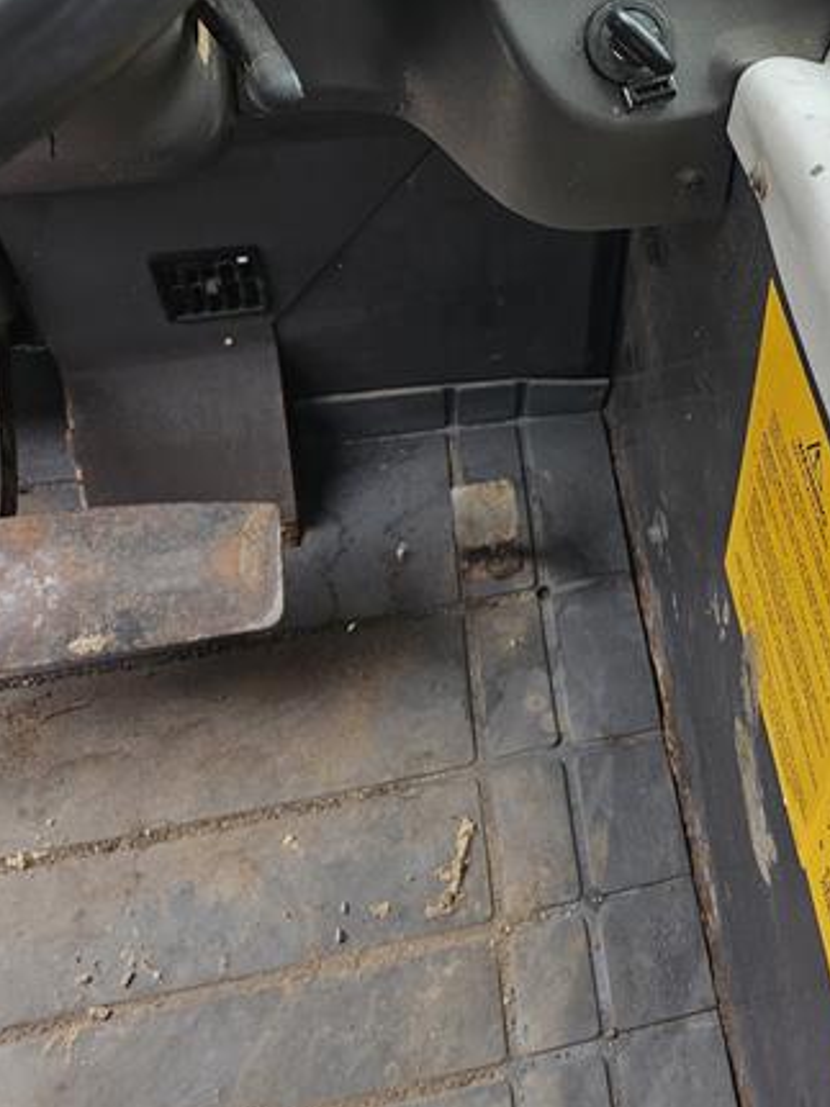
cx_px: 691
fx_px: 1311
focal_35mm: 41
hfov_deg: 33.8
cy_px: 182
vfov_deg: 43.1
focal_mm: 5.4
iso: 40
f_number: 1.8
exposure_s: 1/214
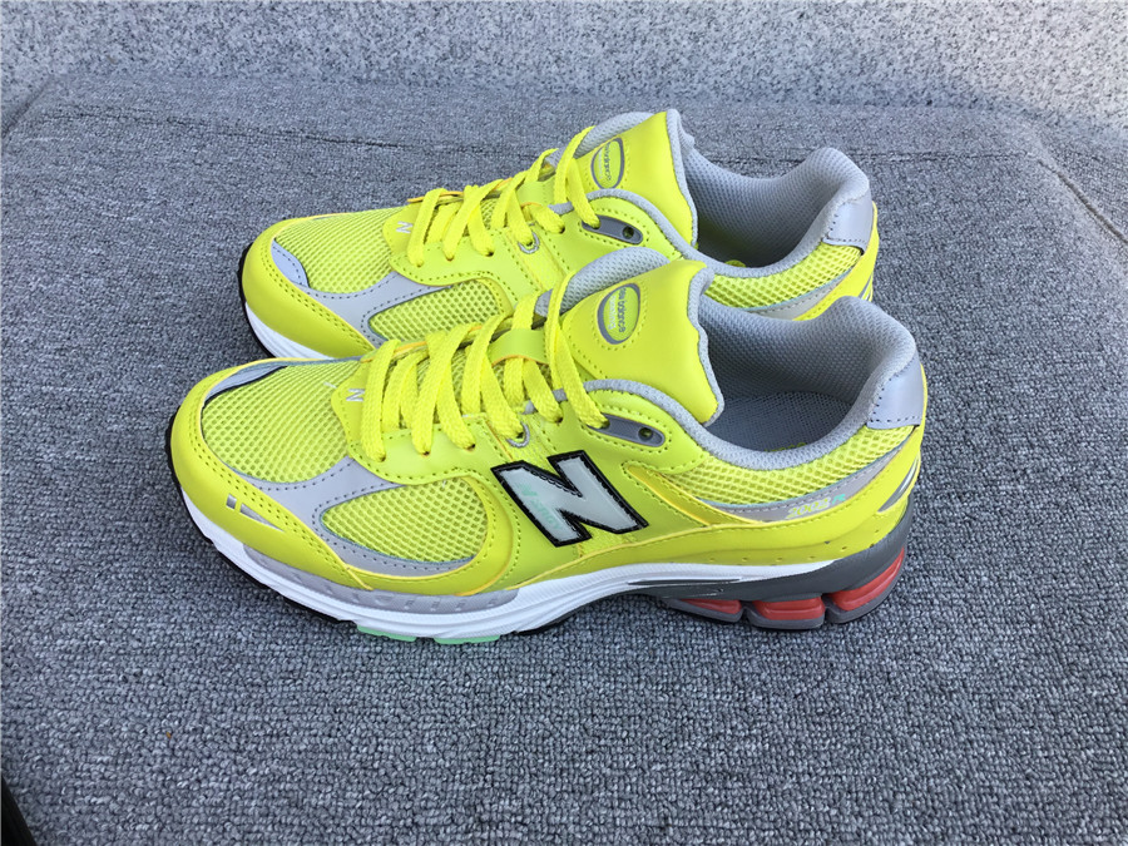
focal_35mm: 31
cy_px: 423
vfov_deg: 45.4
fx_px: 1010
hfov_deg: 58.4
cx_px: 564
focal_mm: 3.3
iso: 25
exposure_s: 1/353
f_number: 2.4
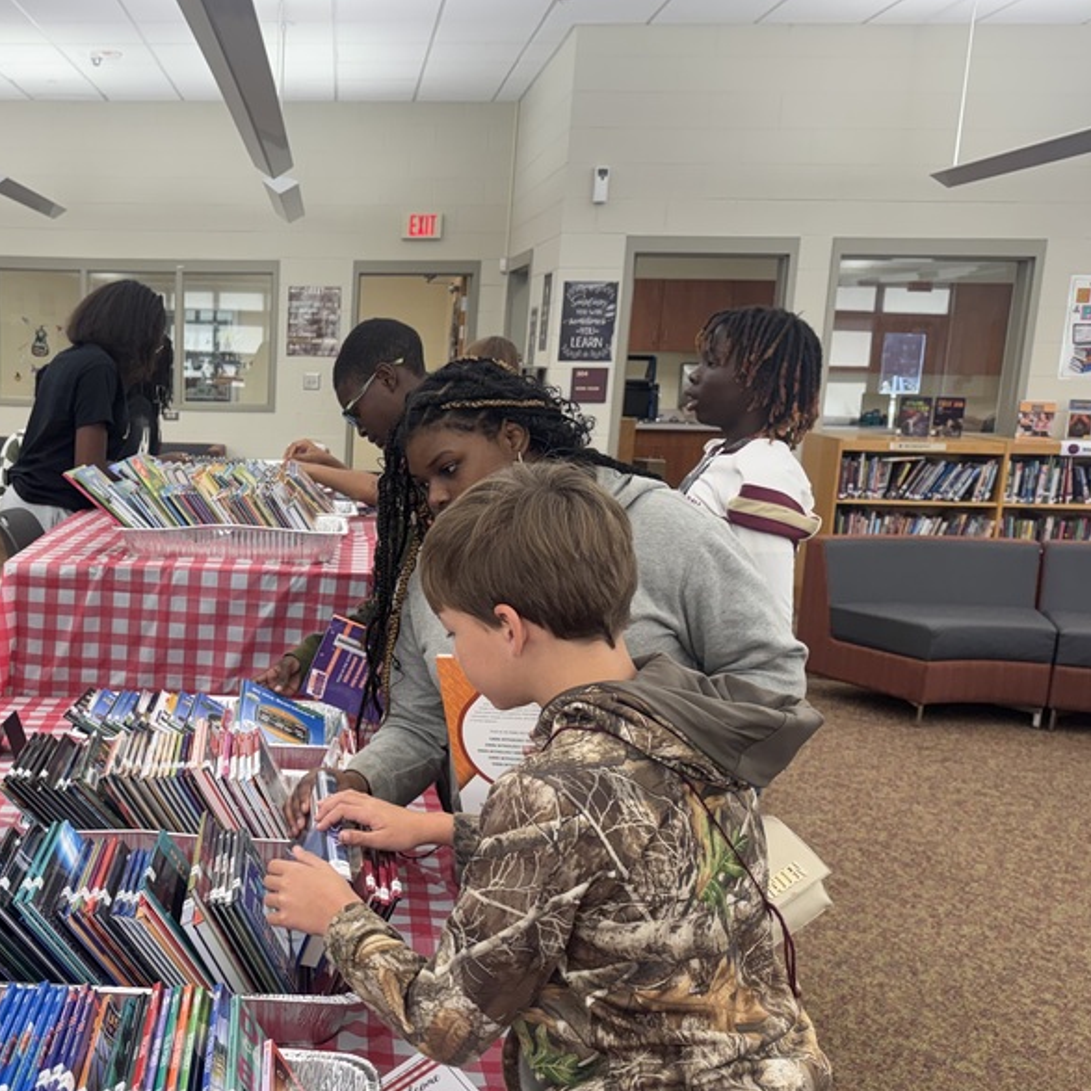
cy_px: 623
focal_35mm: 37
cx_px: 203
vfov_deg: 44.8
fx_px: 1319
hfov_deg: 42.7
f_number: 1.78
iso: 160
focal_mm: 6.76
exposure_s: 1/120
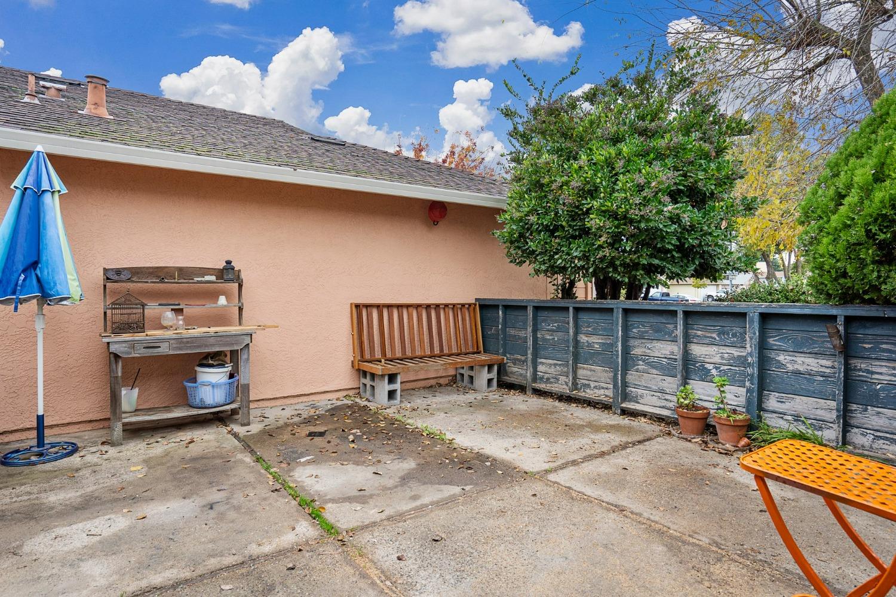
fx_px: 448
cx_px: 448
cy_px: 298
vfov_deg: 67.3
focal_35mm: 18
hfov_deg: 90.0
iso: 200
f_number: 8
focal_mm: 18
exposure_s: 1/10
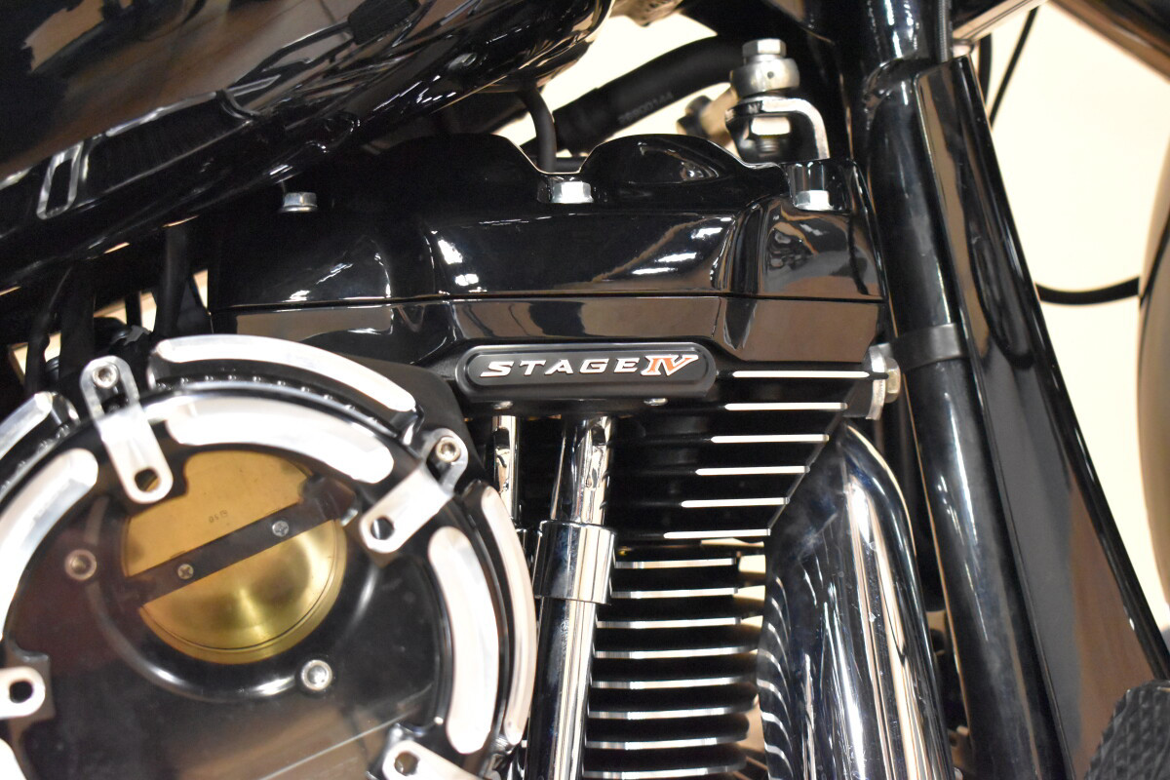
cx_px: 585
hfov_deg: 29.9
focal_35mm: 68
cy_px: 390
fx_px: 2194
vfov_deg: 20.2
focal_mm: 45
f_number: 5
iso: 8000
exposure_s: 1/60
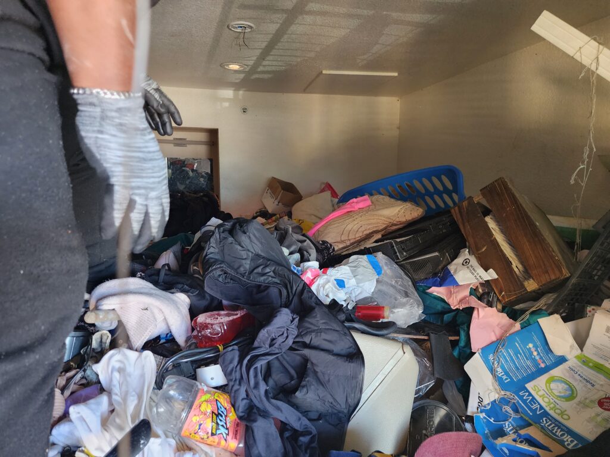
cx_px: 305
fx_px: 405
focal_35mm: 23
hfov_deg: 73.9
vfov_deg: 58.9
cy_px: 228
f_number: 1.8
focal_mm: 6.4
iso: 500
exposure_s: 1/120
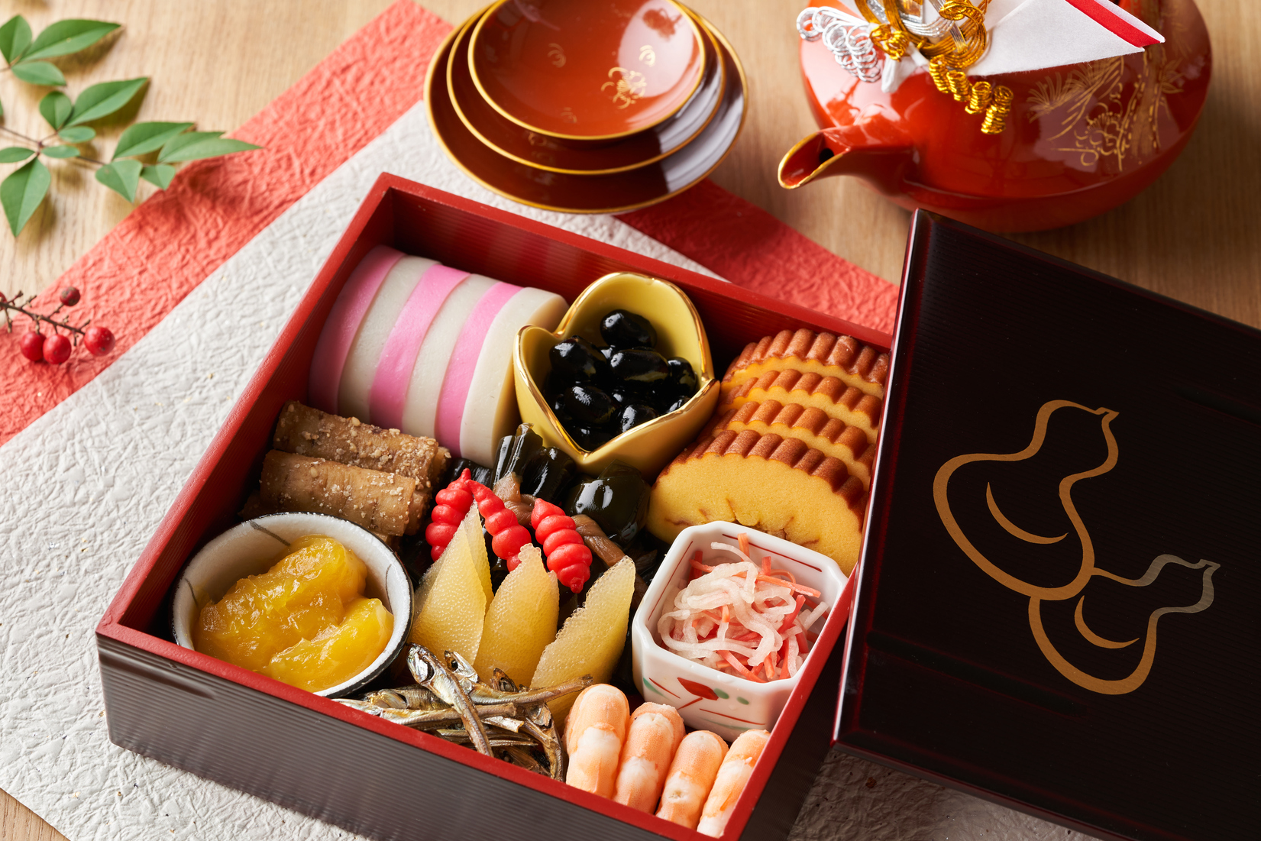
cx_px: 531
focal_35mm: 109
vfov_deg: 12.6
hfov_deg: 18.7
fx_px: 3818
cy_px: 473
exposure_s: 1/125
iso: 100
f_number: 8
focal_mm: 90
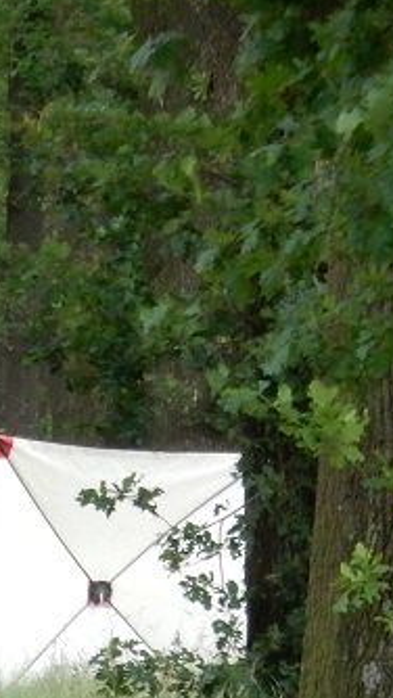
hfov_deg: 1.4
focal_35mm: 884
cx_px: -508
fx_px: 16369
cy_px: 493
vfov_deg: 2.4
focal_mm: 48.4
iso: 400
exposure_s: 1/125
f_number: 6.3
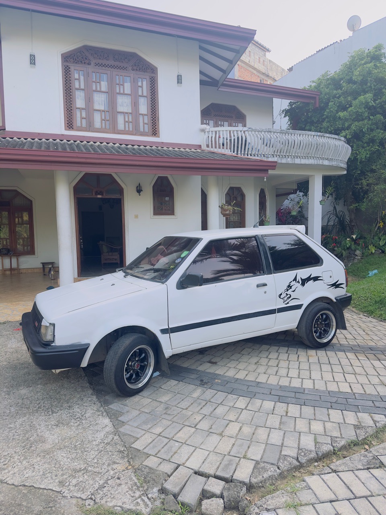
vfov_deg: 71.6
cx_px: 193
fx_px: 357
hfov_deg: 56.8
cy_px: 258
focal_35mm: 24
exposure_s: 1/824
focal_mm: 6.86
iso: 80
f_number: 1.78
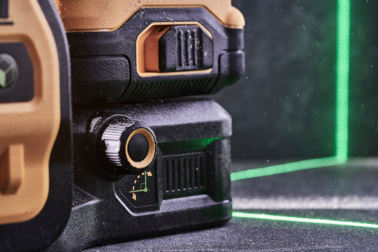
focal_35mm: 100
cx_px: 189
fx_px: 1050
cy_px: 126
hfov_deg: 20.4
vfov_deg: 13.7
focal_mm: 100
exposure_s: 1
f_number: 16
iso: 250
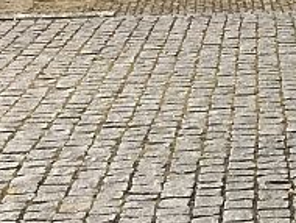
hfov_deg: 11.7
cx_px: 533
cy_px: -320
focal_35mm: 156
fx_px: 1336
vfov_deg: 8.6
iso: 32
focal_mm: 4.15
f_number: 2.2
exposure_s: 1/1721
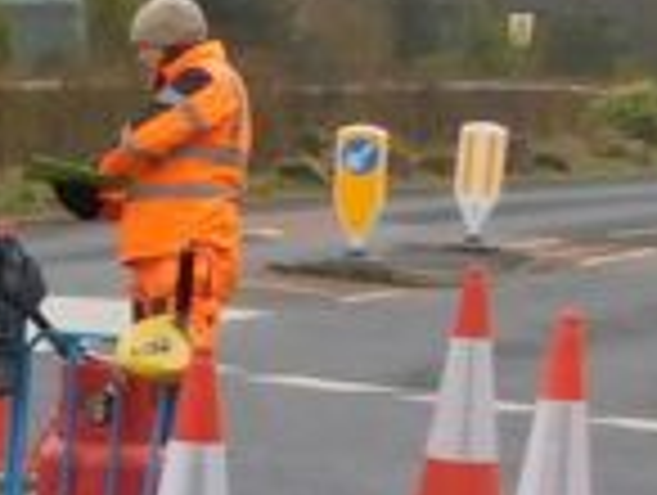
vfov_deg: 7.1
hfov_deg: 8.6
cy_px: 544
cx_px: -940
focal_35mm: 210
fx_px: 3992
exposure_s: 1/320
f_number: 3.2
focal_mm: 5.3
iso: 125
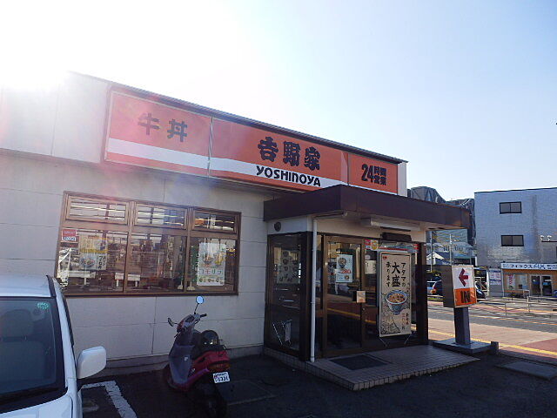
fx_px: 386
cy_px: 209
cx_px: 278
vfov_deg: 56.8
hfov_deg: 71.6
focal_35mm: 24
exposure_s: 1/800
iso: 80
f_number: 3
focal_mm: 4.2
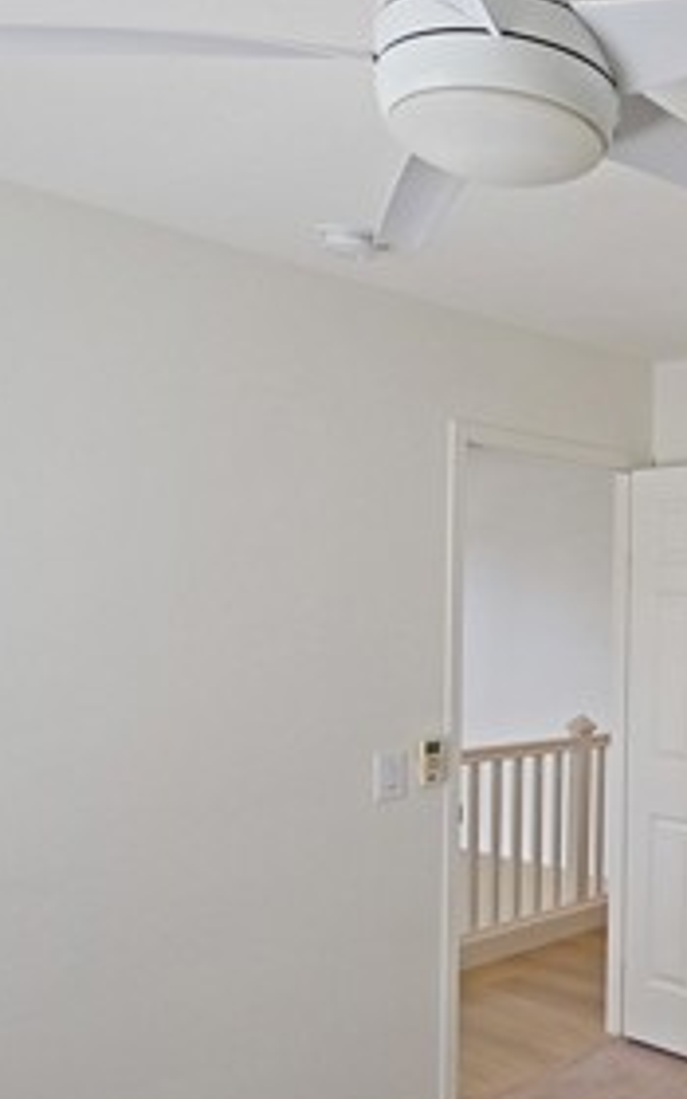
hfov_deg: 31.3
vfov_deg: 55.2
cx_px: 797
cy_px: 616
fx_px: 1048
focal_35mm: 35
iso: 200
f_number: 5
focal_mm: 10
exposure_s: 1/100
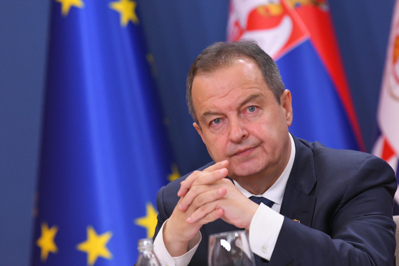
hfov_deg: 6.9
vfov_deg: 4.6
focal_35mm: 300
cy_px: 133
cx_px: 200
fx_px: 3325
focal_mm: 200
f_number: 4
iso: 3200
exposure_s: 1/400
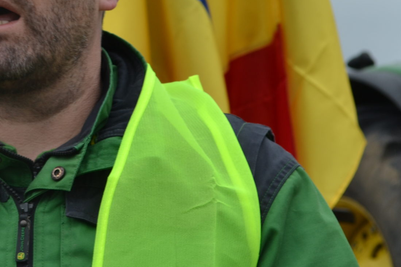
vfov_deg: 8.7
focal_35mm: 157
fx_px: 1751
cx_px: 93
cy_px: 39
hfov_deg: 13.0
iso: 100
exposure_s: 1/200
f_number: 7.1
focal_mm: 45
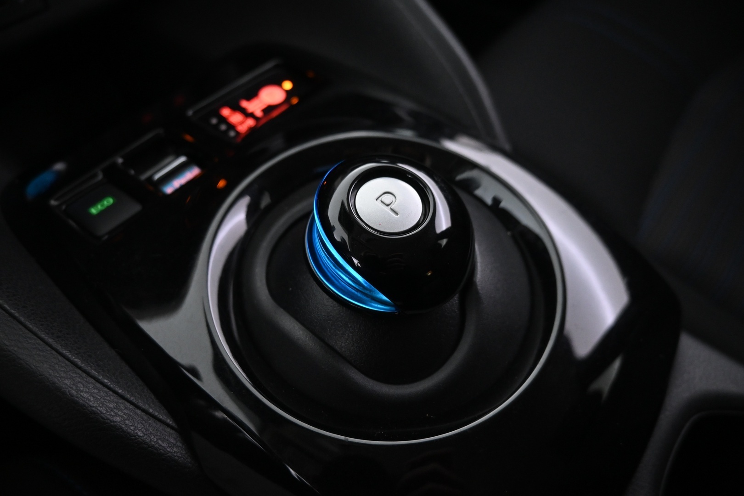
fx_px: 496
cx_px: 372
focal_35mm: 24
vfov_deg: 53.1
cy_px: 248
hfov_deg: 73.7
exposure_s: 1/25
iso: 2000
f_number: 3.5
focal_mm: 16
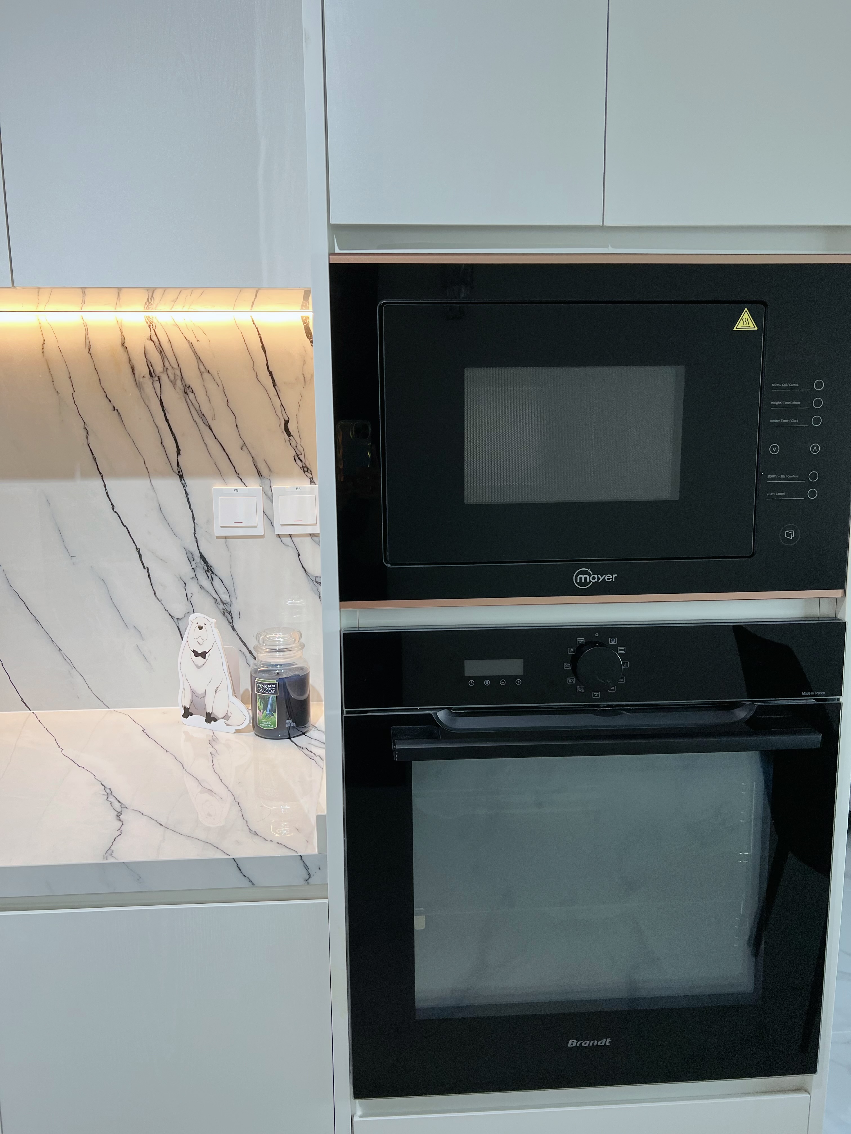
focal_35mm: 26
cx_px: 426
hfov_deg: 53.1
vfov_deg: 67.3
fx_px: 852
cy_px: 567
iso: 64
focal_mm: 5.7
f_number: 1.5
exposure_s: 1/100
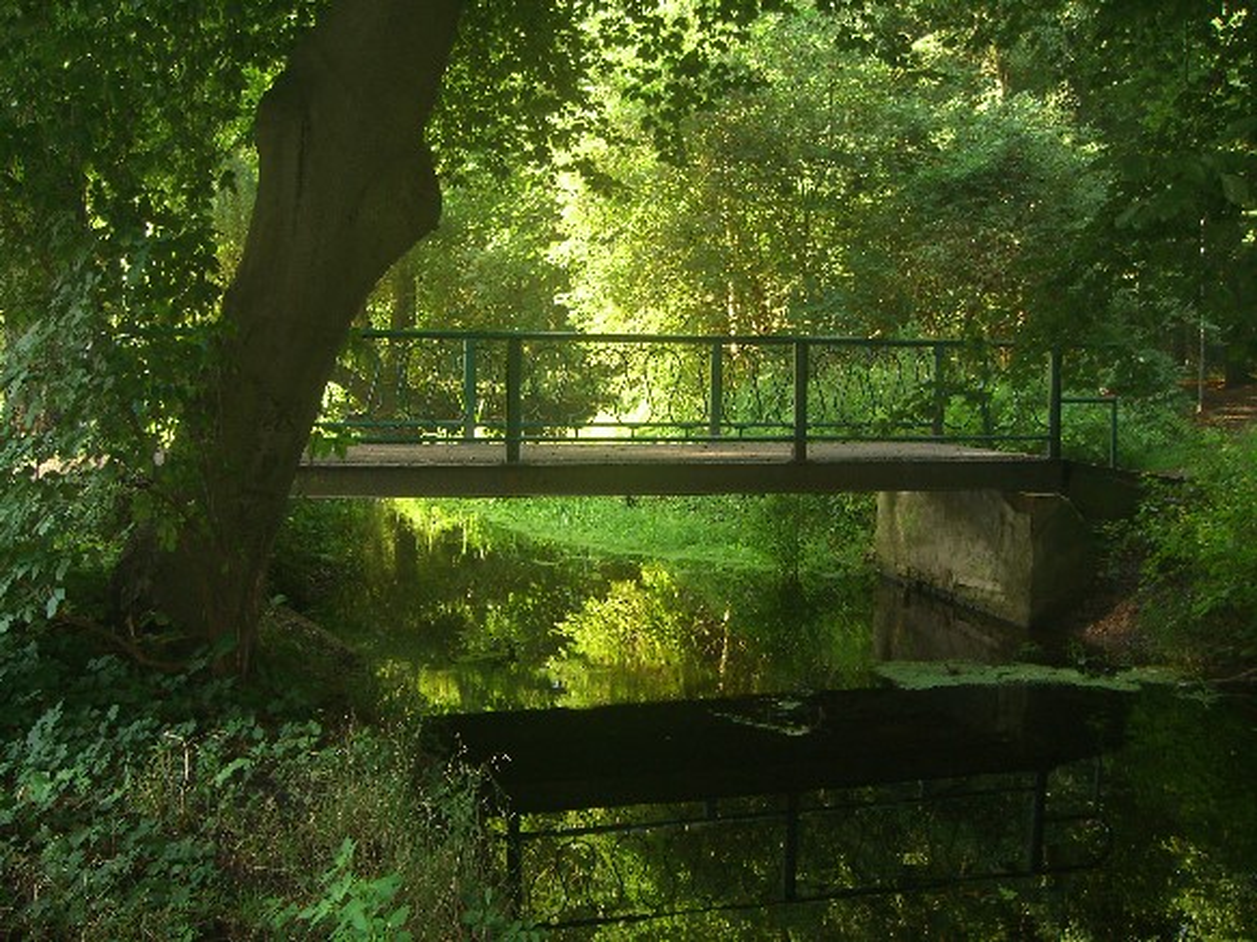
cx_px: 628
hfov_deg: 49.0
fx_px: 1380
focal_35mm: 38
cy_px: 471
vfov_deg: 37.7
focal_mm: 7.9
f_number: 2.8
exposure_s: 1/60
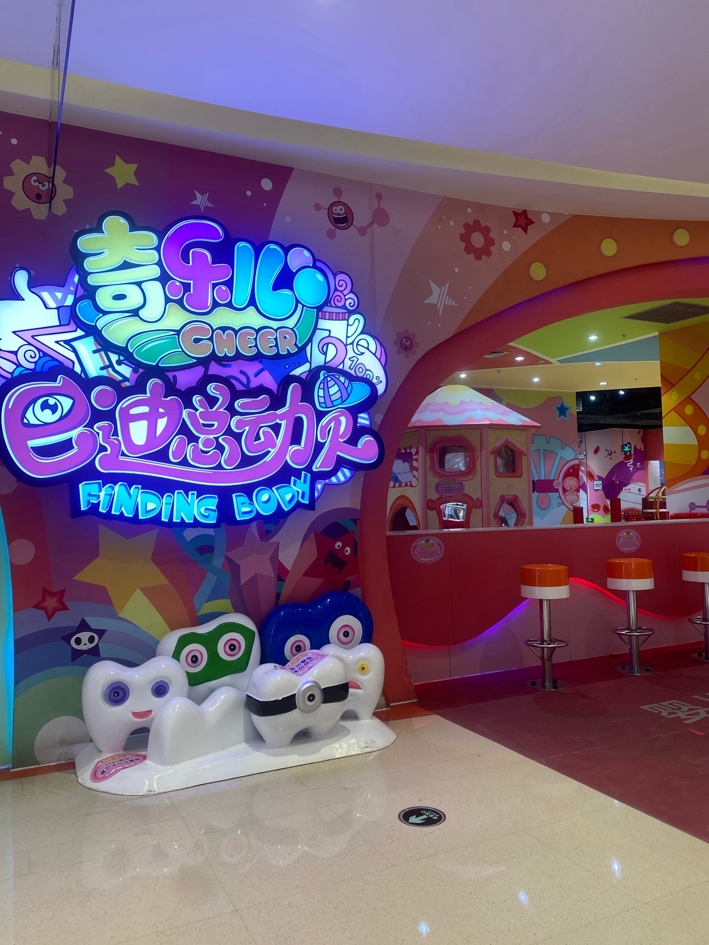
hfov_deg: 53.1
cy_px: 472
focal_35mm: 26
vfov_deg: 67.3
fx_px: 710
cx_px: 354
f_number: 1.8
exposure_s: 1/100
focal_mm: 4.25
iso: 64
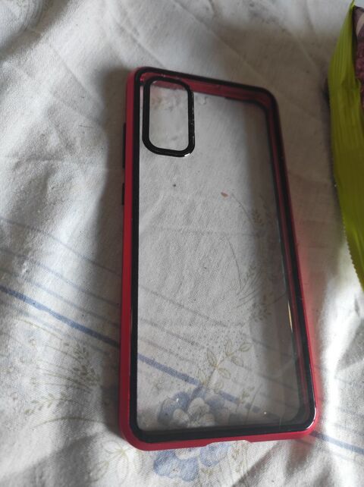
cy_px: 244
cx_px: 182
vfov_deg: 69.5
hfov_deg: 54.8
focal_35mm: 25
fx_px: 351
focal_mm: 5.43
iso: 189
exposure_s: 1/50
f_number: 1.89
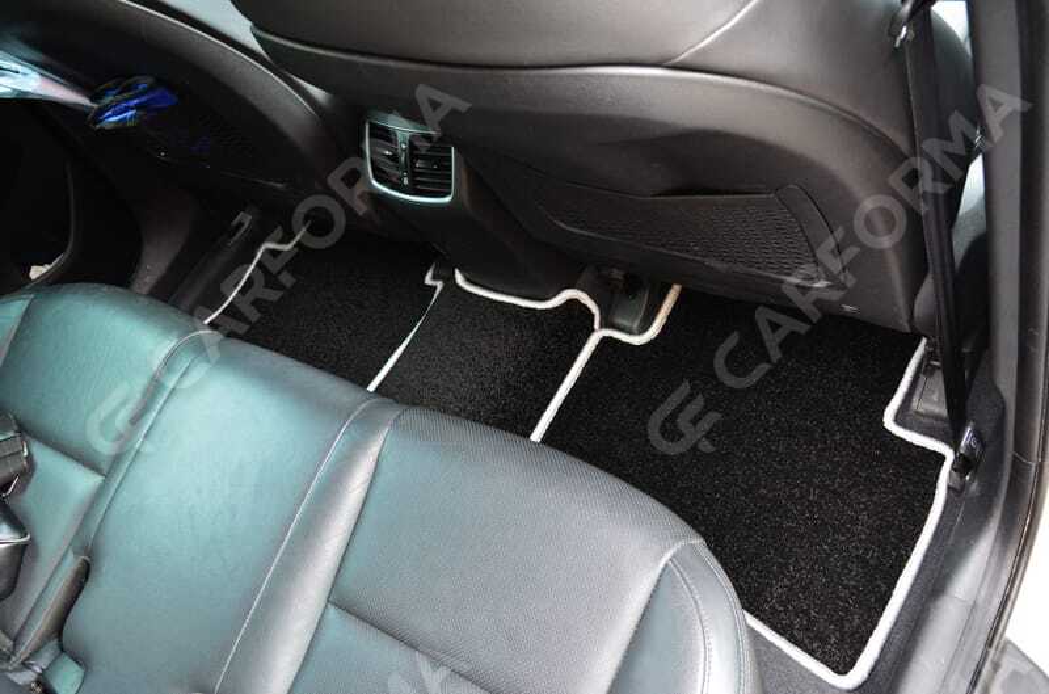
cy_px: 347
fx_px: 1046
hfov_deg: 53.2
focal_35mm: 36
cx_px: 524
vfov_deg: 36.7
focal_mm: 24
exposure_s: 1/15
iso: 800
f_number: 7.1
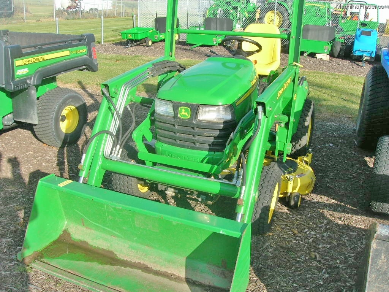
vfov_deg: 41.8
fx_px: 382
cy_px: 146
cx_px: 194
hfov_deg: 54.0
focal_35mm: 34
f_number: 4.9
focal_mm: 5.7
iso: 50
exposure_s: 1/195
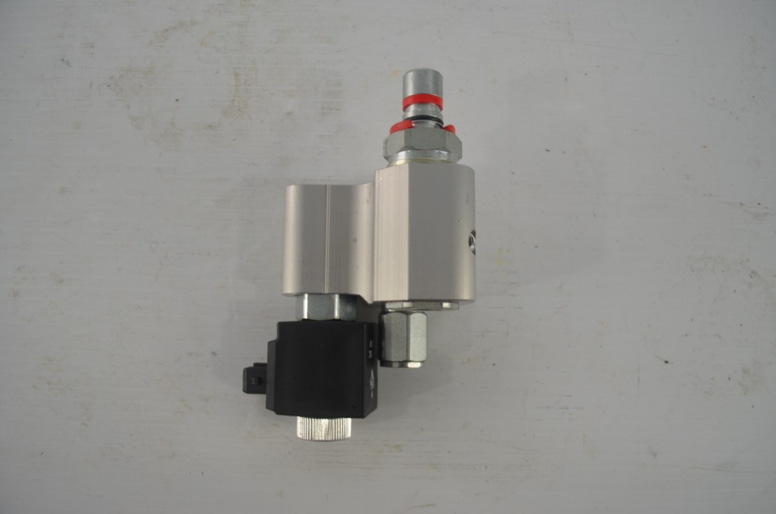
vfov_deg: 47.7
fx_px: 581
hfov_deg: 67.5
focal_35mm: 27
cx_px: 388
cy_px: 257
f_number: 4.5
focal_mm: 18
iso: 400
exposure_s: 1/80
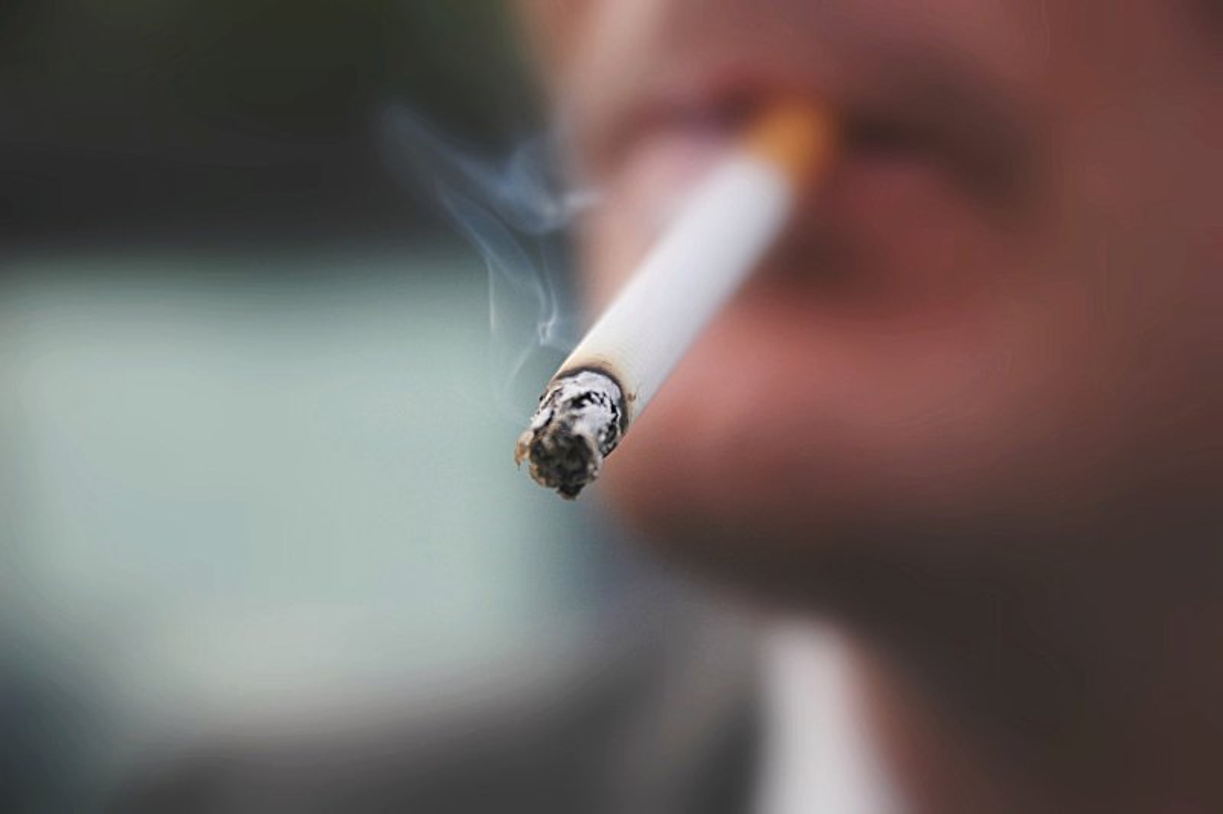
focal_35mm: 75
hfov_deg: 27.0
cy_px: 407
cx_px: 612
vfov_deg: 18.2
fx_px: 2546
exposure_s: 1/800
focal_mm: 50
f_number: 2.8
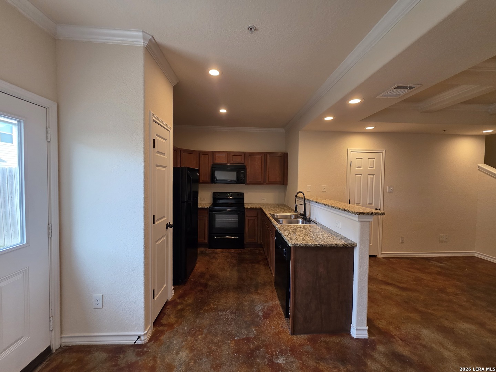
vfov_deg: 89.9
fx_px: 186
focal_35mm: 13
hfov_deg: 106.2
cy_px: 186
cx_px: 248
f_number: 1.9
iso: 160
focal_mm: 2.2
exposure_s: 1/120
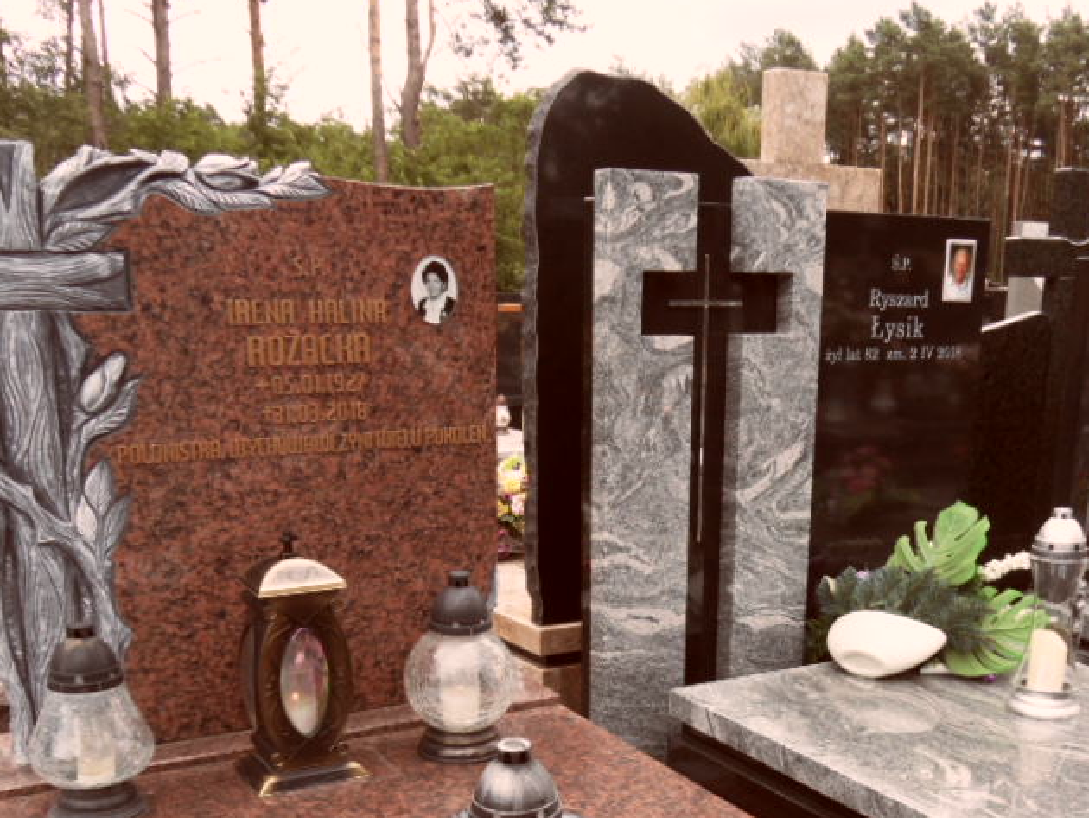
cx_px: 608
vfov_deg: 35.6
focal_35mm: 39
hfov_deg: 47.8
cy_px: 655
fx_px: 1227
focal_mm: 3.9
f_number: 3.2
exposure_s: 1/180
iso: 80
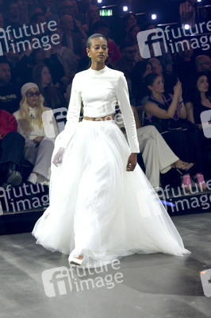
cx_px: 106
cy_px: 159
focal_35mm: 90
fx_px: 793
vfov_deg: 22.6
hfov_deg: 15.2
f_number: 5.6
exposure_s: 1/160
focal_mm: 90
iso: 800
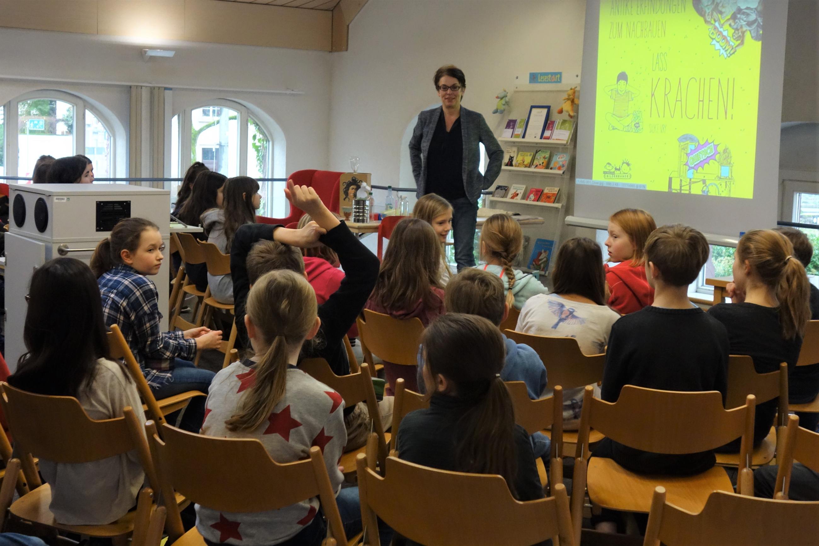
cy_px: 273
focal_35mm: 40
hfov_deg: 48.5
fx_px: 910
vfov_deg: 33.4
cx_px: 410
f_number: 4
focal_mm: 14.93
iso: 800
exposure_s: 1/80
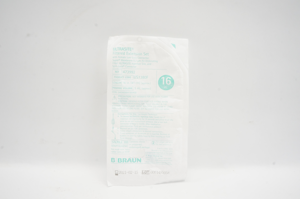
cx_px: 150
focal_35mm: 27
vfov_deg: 47.8
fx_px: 225
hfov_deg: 67.4
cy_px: 100
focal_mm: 18
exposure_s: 1/20
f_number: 16
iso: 800
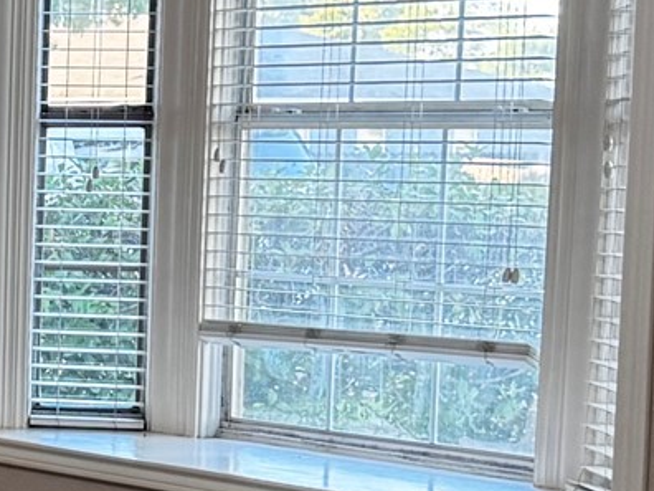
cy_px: 382
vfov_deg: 11.9
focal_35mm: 124
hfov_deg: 14.4
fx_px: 2343
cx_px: -444
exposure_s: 1/60
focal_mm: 6.76
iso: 160
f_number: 1.78
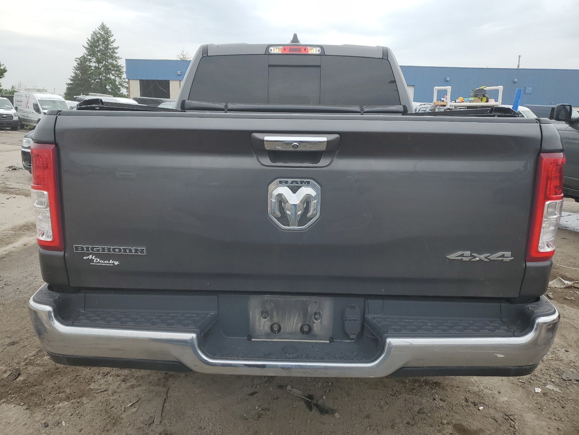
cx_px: 290
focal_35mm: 26
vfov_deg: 53.1
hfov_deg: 67.3
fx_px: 435
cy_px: 218
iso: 50
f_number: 1.5
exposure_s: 1/833
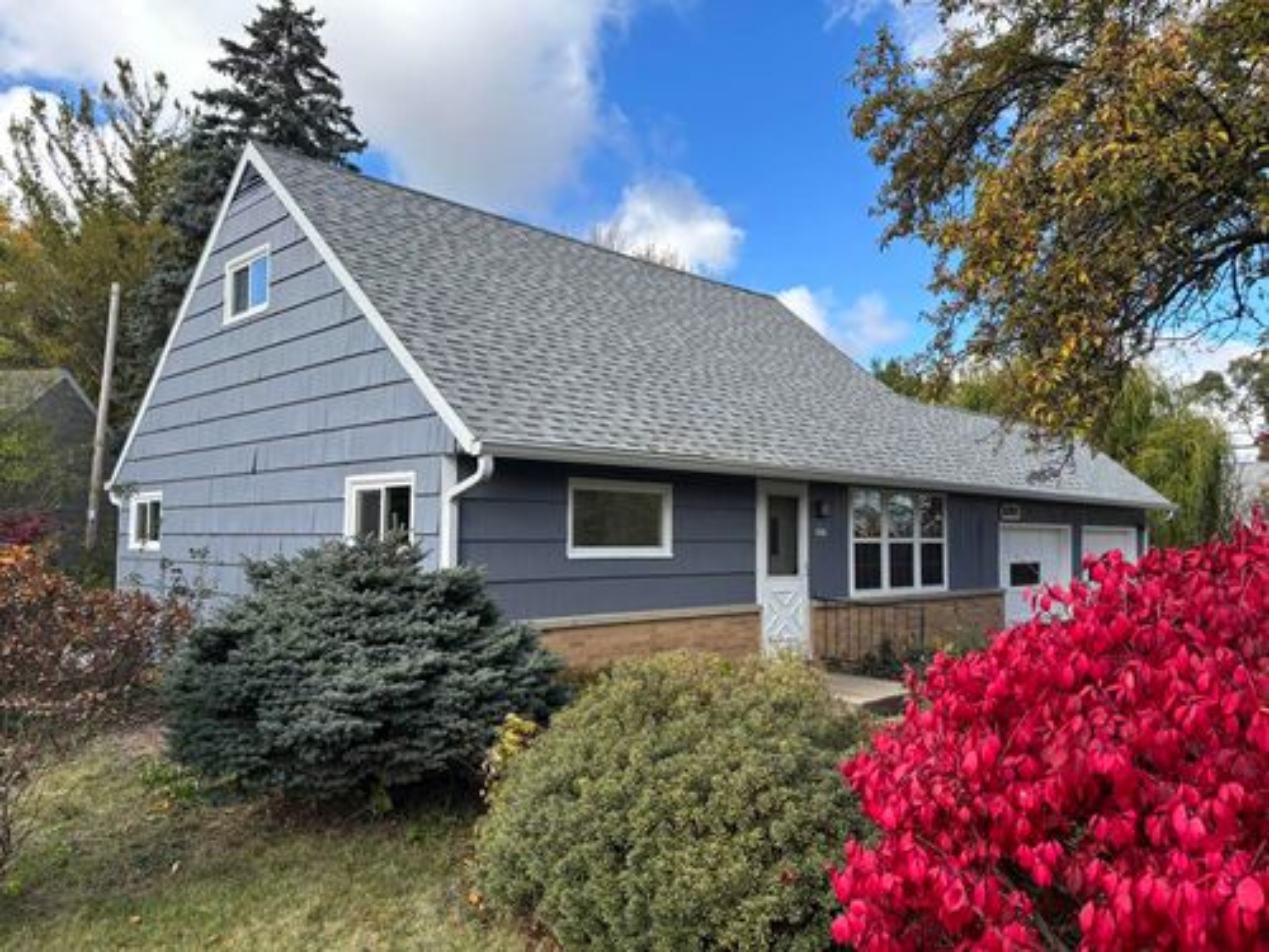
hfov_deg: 67.3
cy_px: 476
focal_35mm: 26
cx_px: 634
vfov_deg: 53.1
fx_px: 953
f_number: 1.6
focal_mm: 5.96
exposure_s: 1/1311
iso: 50
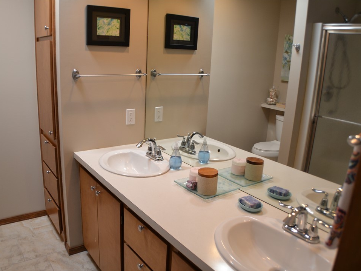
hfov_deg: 51.3
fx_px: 375
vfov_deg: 39.7
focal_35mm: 36
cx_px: 164
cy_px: 135
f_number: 4
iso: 400
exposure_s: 1/60
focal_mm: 22
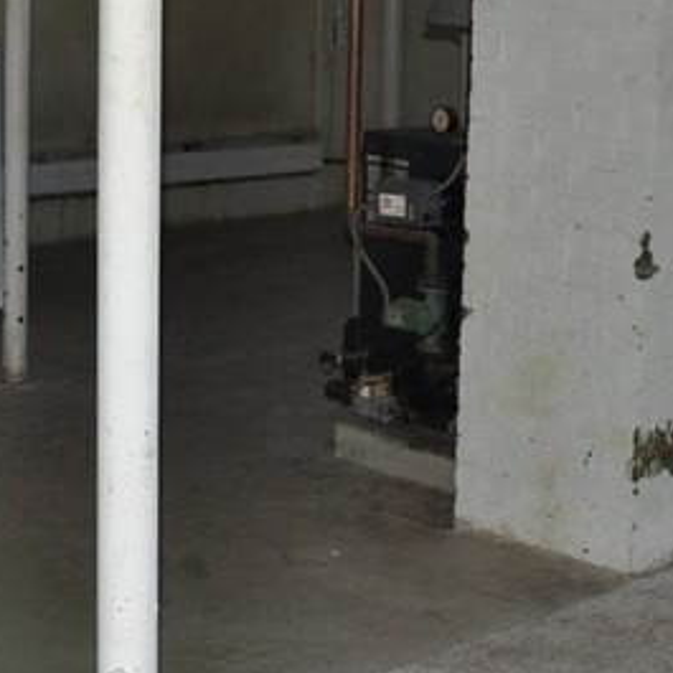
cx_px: 348
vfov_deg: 18.3
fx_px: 2068
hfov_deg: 18.5
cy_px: 135
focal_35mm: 94
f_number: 3.5
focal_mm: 18
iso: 800
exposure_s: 1/60
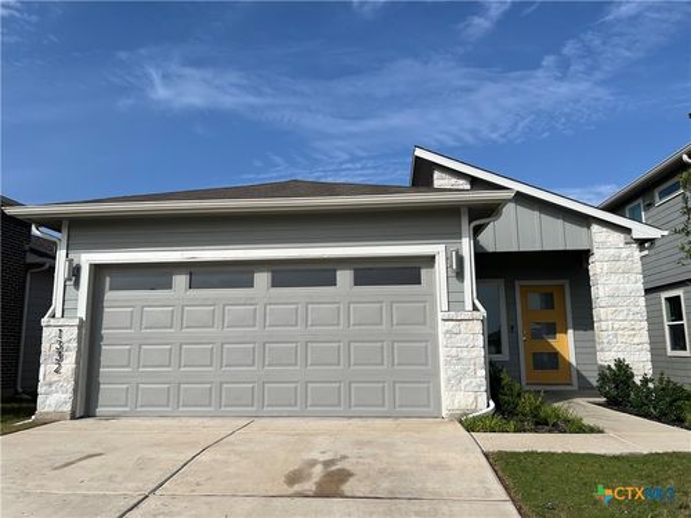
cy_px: 259
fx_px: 519
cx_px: 346
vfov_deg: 53.1
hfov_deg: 67.3
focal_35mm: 26
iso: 50
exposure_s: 1/8696
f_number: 1.5
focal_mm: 5.7
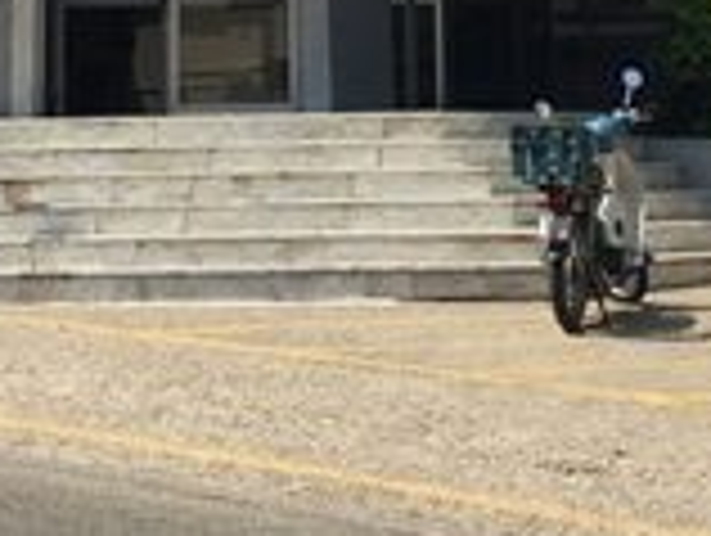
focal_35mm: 119
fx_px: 2448
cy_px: -374
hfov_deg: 16.5
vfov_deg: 11.7
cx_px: 297
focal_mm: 4.15
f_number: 2.2
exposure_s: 1/1721
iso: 32
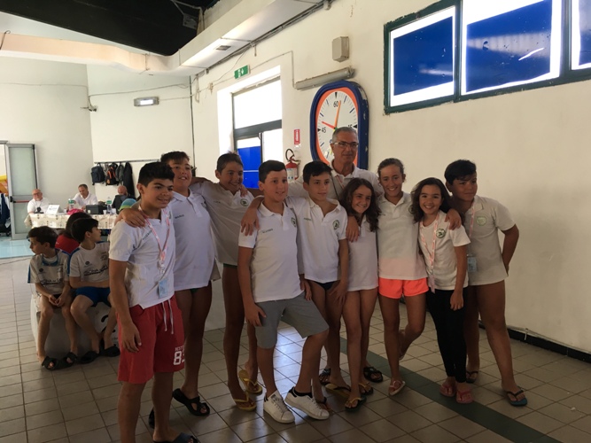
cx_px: 296
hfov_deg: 61.7
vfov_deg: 48.2
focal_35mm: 29
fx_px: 495
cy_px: 222
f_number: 2.2
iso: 32
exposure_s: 1/33
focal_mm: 4.15
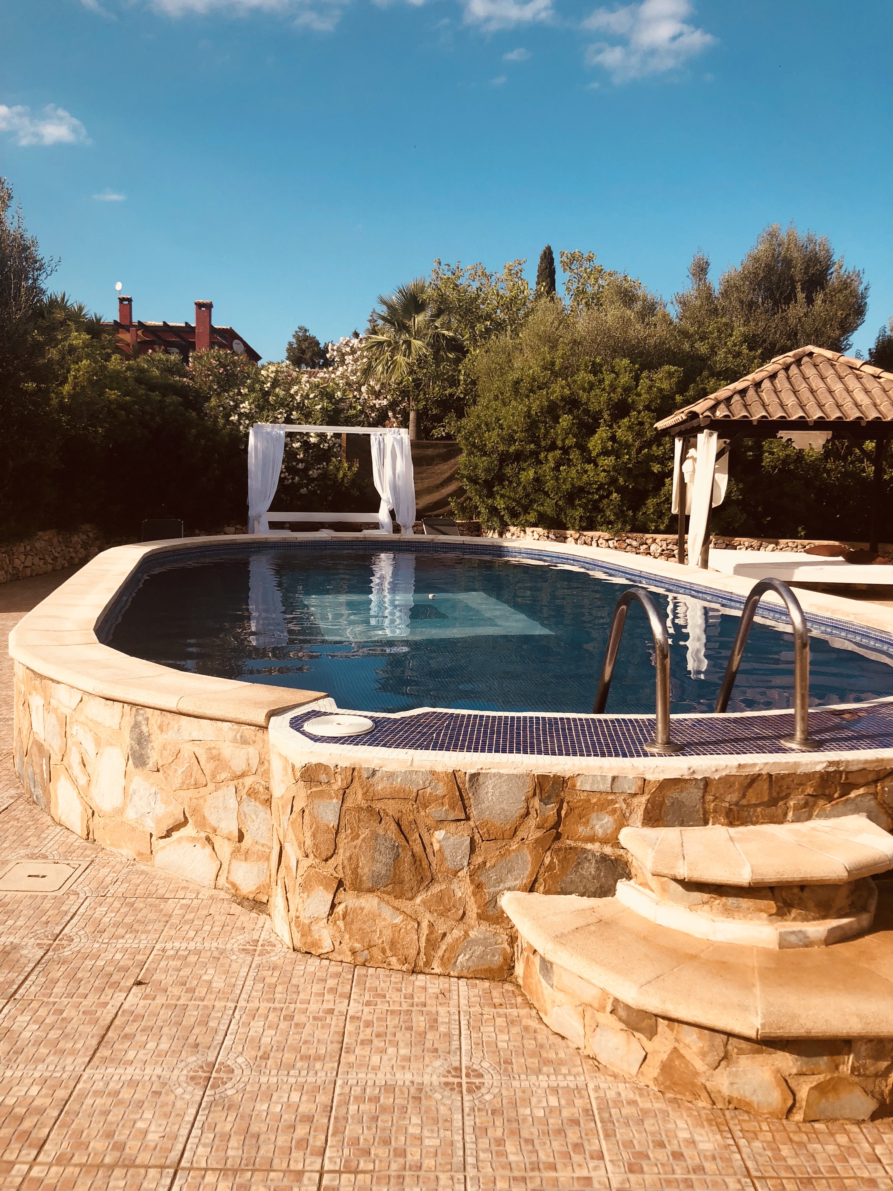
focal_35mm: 28
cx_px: 446
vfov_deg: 63.4
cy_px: 596
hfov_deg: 49.7
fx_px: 963
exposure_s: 1/2183
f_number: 1.8
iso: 20
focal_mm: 3.99
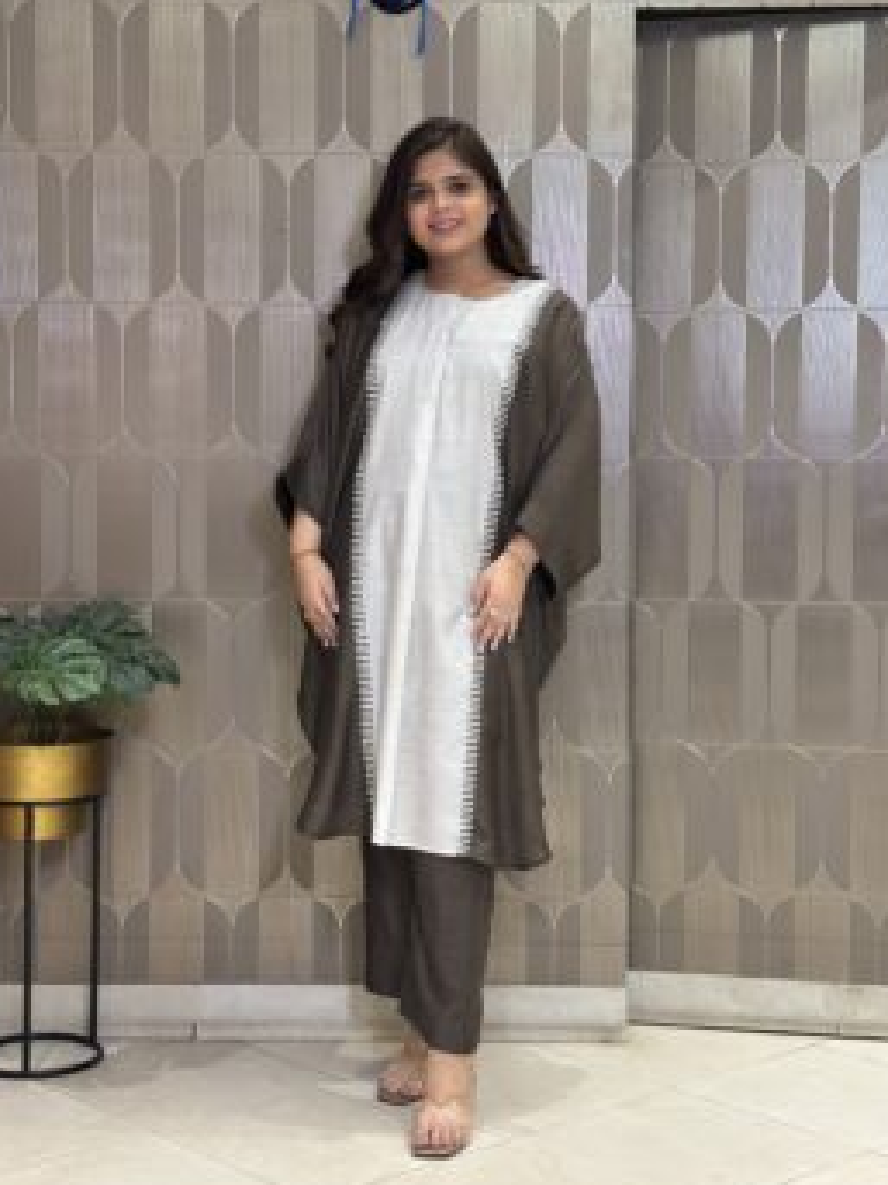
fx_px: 1917
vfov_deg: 34.3
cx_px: 422
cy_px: 546
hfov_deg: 26.1
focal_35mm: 56
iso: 125
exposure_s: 1/50
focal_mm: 6.86
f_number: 1.78
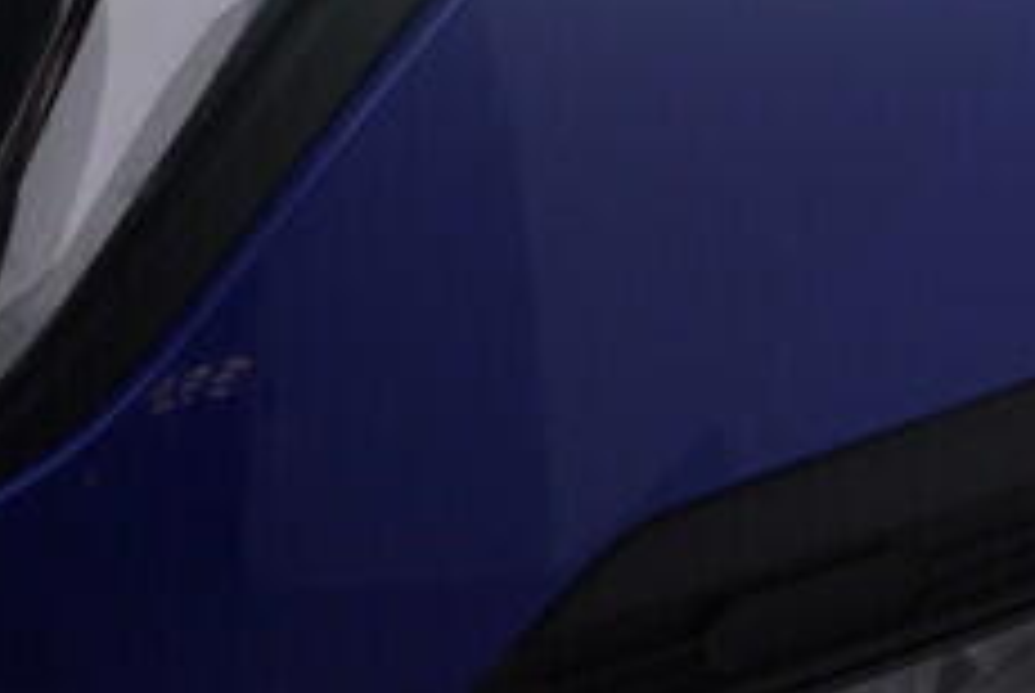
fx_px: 4606
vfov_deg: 8.6
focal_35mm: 160
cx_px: 1696
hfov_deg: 12.0
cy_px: 259
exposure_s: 1/100
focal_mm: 24
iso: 125
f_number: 4.5
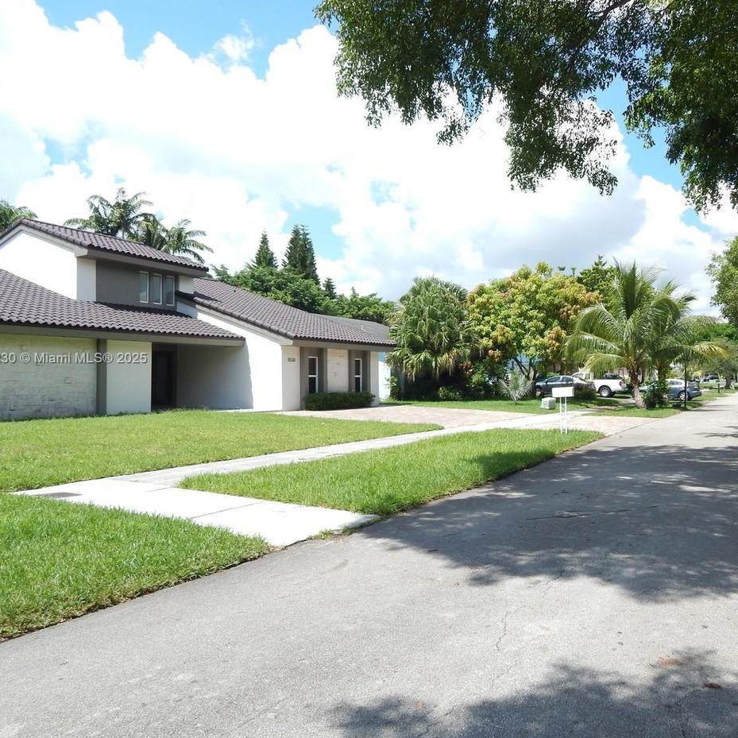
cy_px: 359
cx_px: 452
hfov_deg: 56.7
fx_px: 675
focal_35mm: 28
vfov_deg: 57.3
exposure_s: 1/1000
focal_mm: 4
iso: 125
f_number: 3
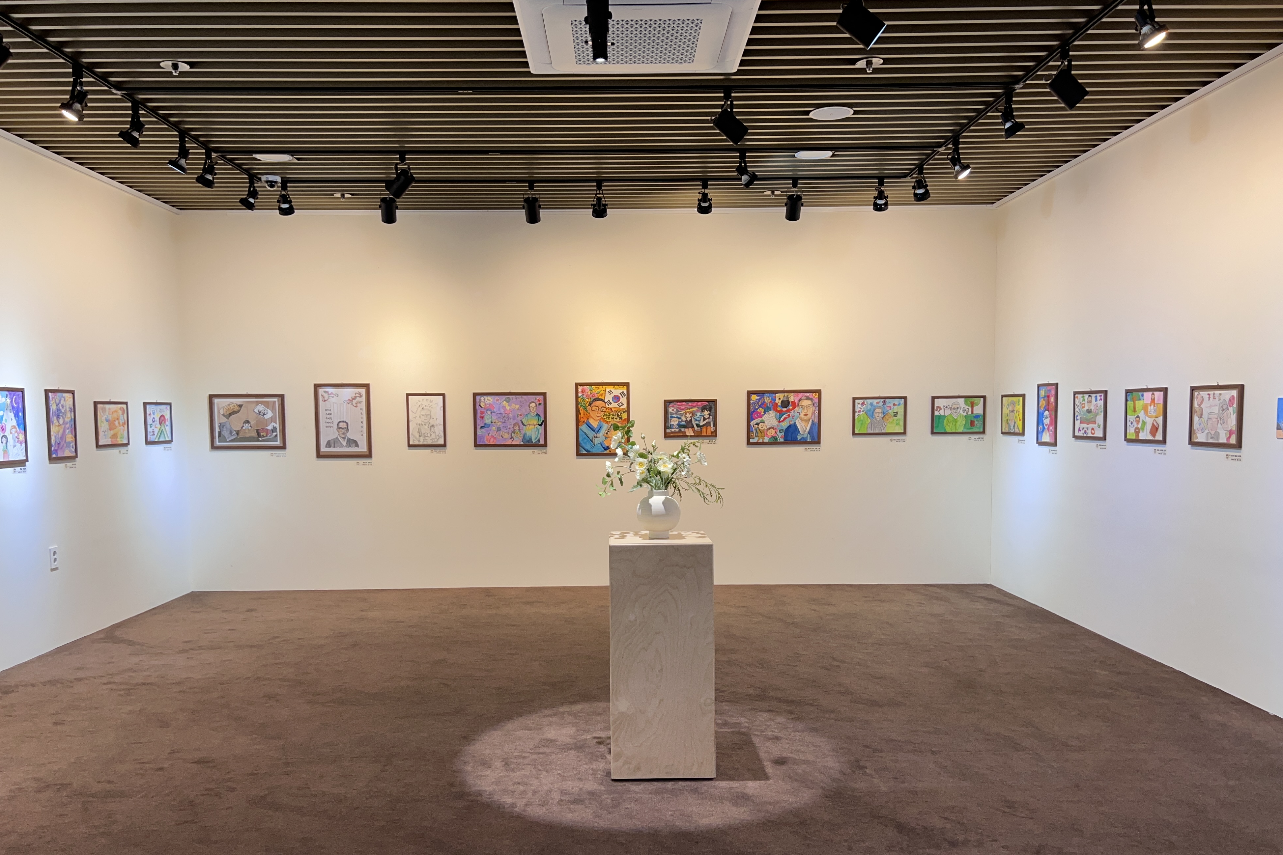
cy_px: 491
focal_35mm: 28
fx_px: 998
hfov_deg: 65.5
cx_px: 630
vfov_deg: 46.3
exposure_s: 1/120
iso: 100
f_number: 1.5
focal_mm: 5.7
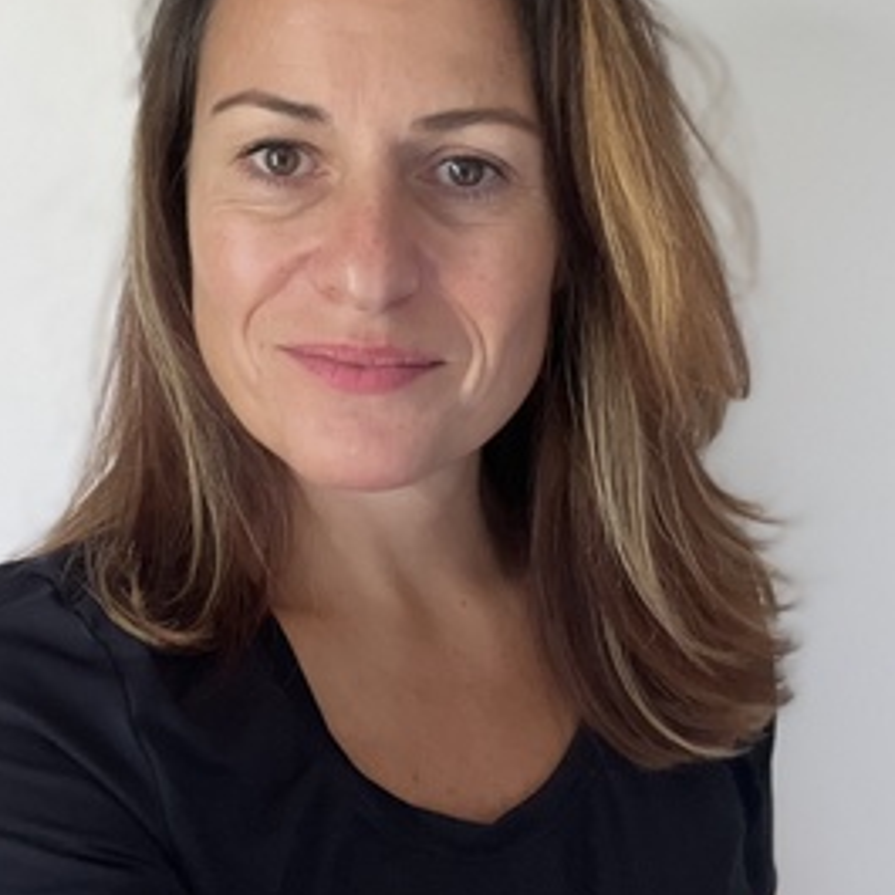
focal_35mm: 48
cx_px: 372
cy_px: 186
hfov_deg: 35.3
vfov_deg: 34.3
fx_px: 1404
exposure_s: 1/60
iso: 250
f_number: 2.2
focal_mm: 2.71
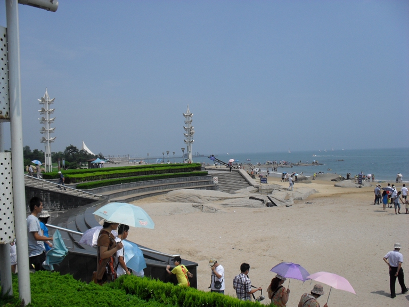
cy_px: 154
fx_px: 414
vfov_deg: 40.7
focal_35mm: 35
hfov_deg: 52.6
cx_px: 204
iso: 100
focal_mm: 6.3
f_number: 8.4
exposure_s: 1/500
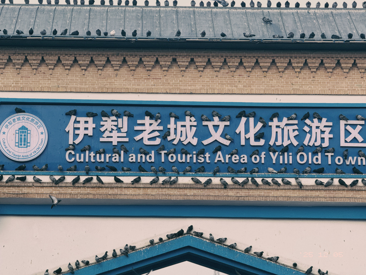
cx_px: 183
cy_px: 138
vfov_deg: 12.3
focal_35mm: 120
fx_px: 1269
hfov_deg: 16.4
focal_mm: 15.66
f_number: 2.8
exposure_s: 1/428
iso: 50
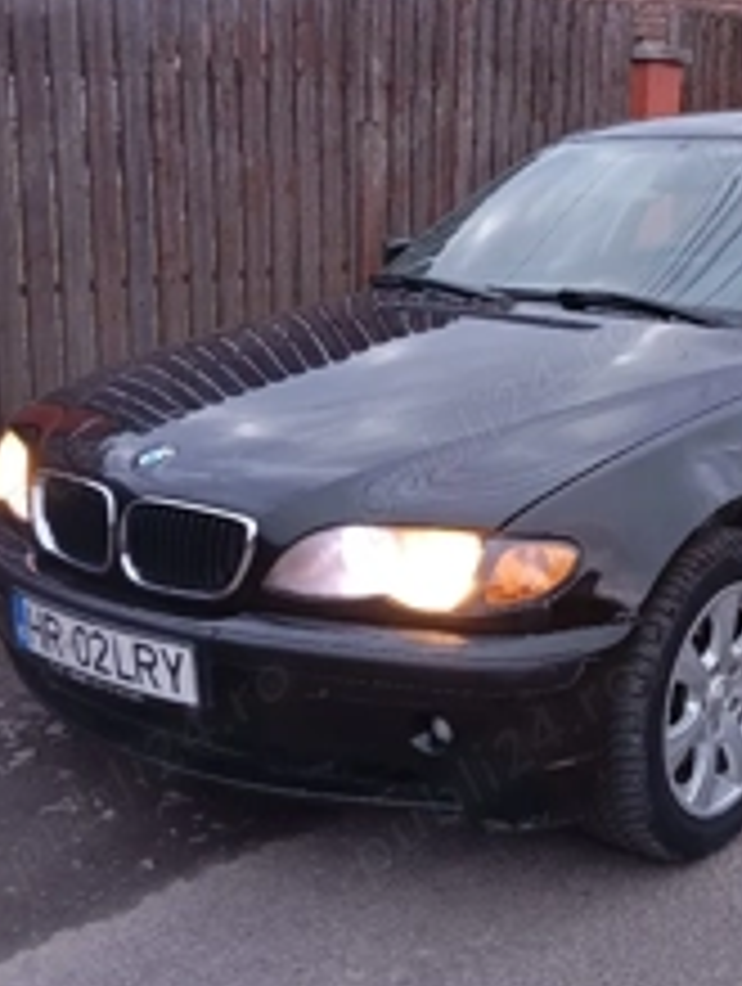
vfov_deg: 37.4
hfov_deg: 28.1
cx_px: 585
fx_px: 1453
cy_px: 468
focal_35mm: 51
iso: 682
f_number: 1.8
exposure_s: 1/50
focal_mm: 4.22
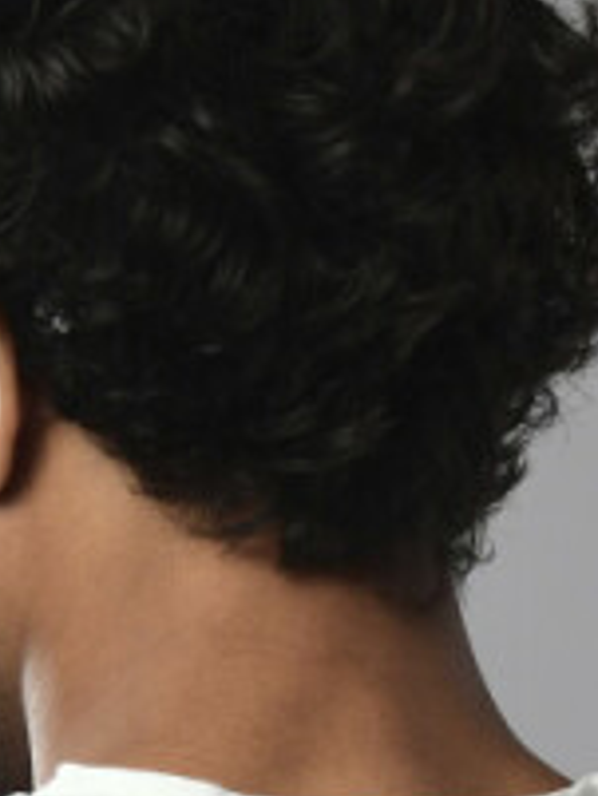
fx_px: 6857
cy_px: 1663
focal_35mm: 298
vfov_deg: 6.4
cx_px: -190
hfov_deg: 5.0
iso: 400
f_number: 6.3
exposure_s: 1/160
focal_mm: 52
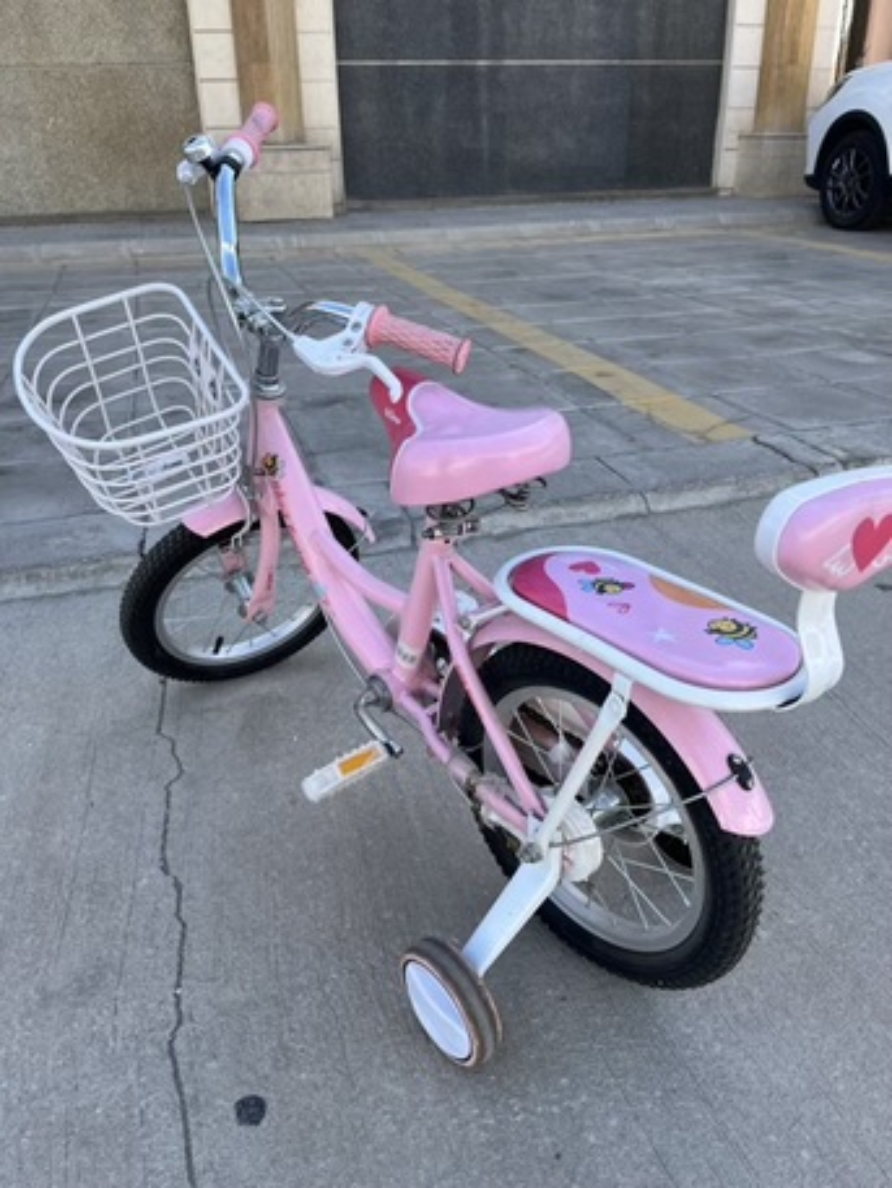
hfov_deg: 53.1
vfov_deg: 67.3
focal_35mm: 26
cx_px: 446
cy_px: 594
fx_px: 893
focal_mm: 5.1
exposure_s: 1/1075
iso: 50
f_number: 1.6
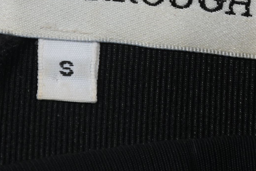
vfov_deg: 2.3
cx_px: 140
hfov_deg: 3.4
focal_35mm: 607
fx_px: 4320
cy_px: -48
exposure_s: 1/125
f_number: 10
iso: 200
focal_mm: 140
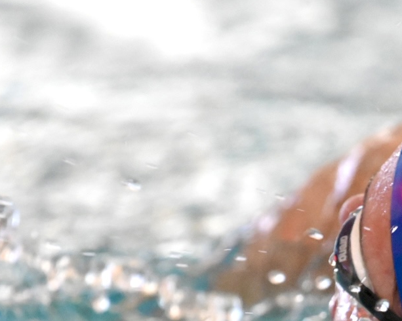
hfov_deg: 1.3
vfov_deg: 1.0
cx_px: 302
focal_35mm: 1488
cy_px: 273
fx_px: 17698
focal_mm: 600
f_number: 6.3
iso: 12800
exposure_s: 1/400
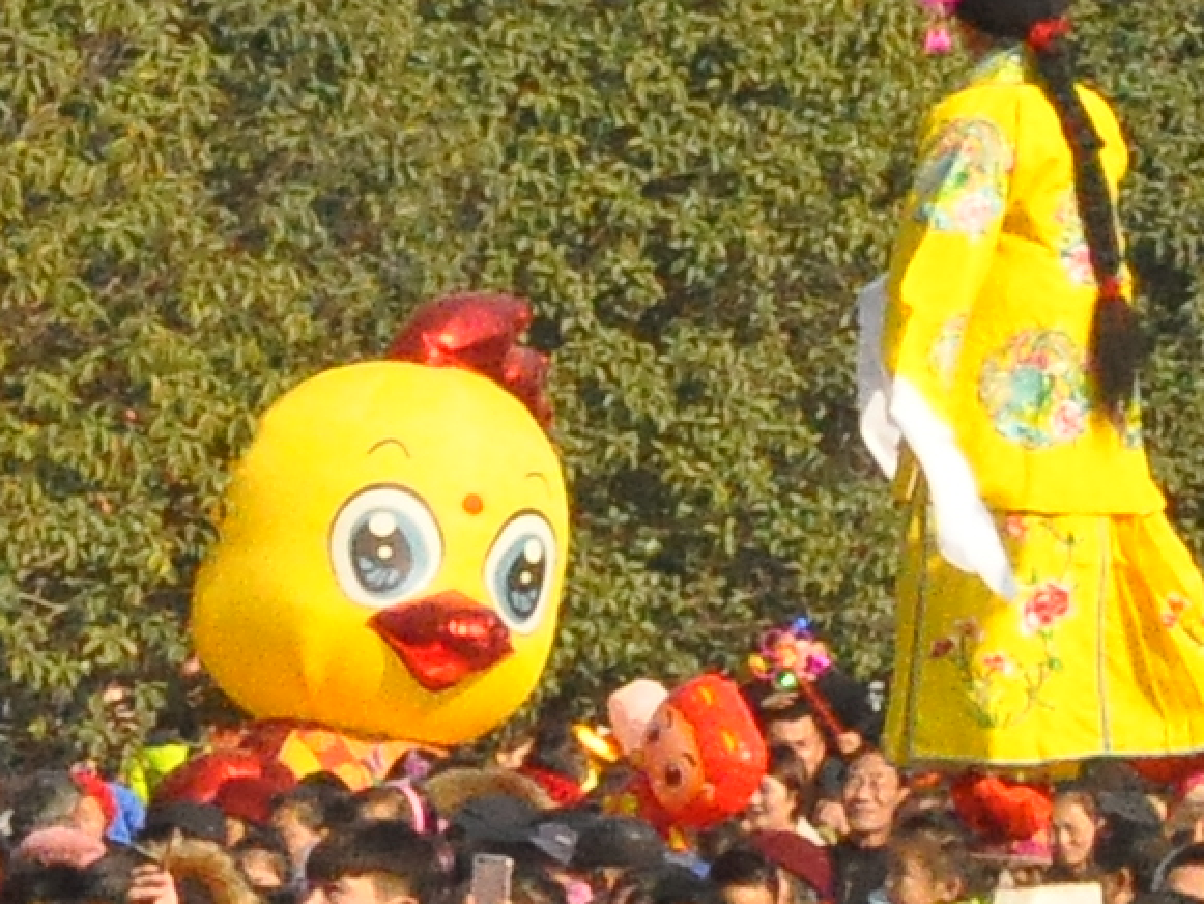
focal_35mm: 404
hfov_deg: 4.8
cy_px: -193
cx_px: 3144
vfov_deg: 3.7
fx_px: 14055
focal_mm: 38
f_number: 16
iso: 3200
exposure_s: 1/1000
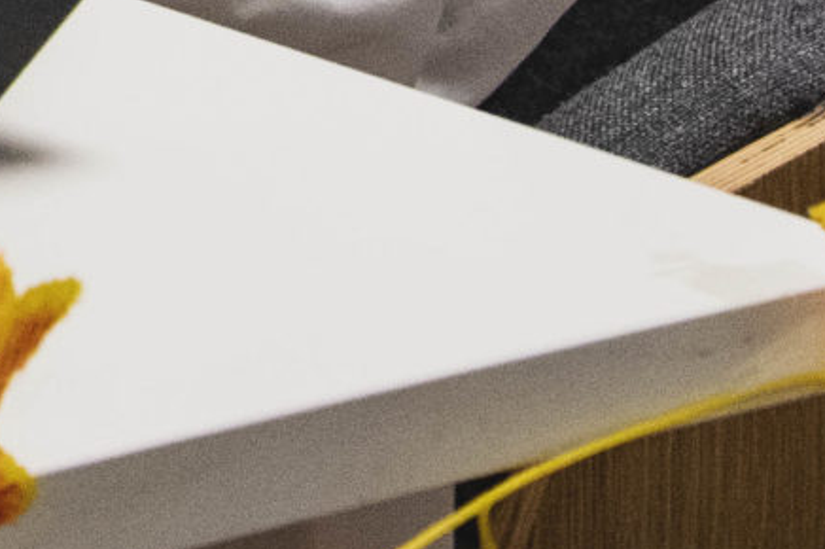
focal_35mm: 335
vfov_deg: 4.0
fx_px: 7671
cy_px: -959
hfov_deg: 6.0
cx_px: -738
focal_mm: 38
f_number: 6.3
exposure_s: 1/160
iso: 2000
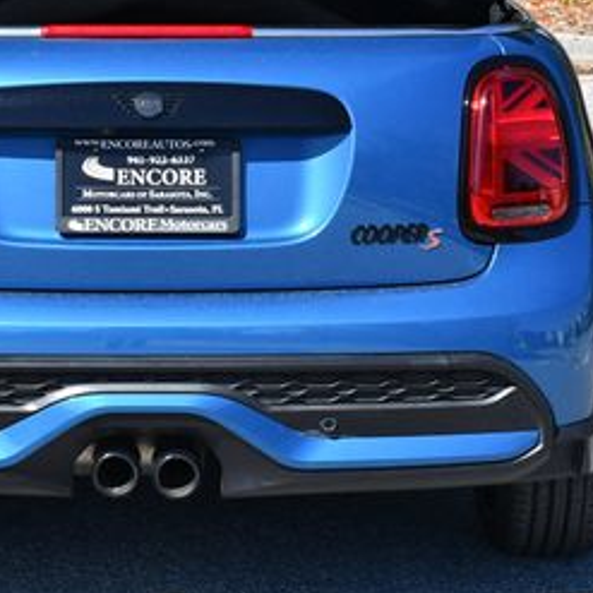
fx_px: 2985
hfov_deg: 11.3
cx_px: 108
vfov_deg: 11.3
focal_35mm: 154
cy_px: 154
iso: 140
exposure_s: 1/250
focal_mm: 35
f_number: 8
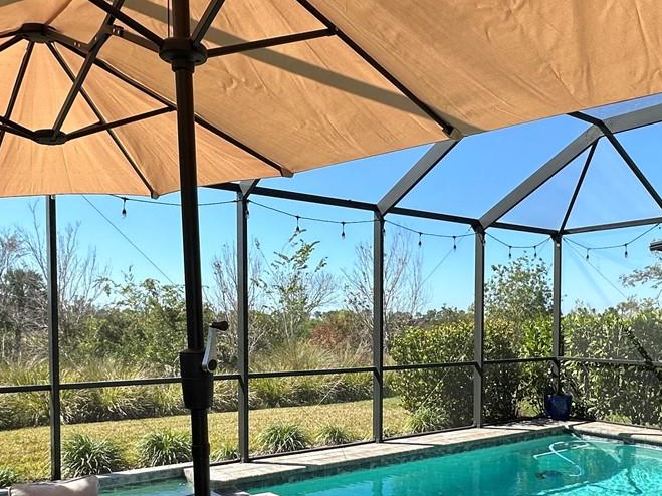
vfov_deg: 40.9
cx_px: 354
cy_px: 353
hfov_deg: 53.9
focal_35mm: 34
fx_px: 650
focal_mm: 2.22
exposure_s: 1/947
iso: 40
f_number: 2.2
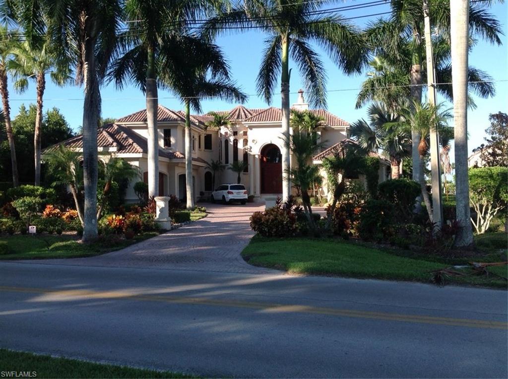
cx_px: 254
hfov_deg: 52.7
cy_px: 190
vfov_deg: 40.6
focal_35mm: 35
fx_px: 513
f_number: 2.4
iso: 50
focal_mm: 4.28
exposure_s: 1/737
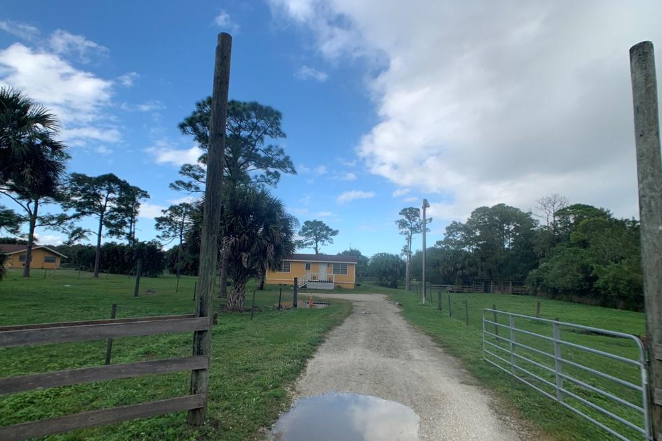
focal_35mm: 28
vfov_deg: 46.3
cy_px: 243
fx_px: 515
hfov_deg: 65.5
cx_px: 334
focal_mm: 4.25
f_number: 1.8
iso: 25
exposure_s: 1/1190
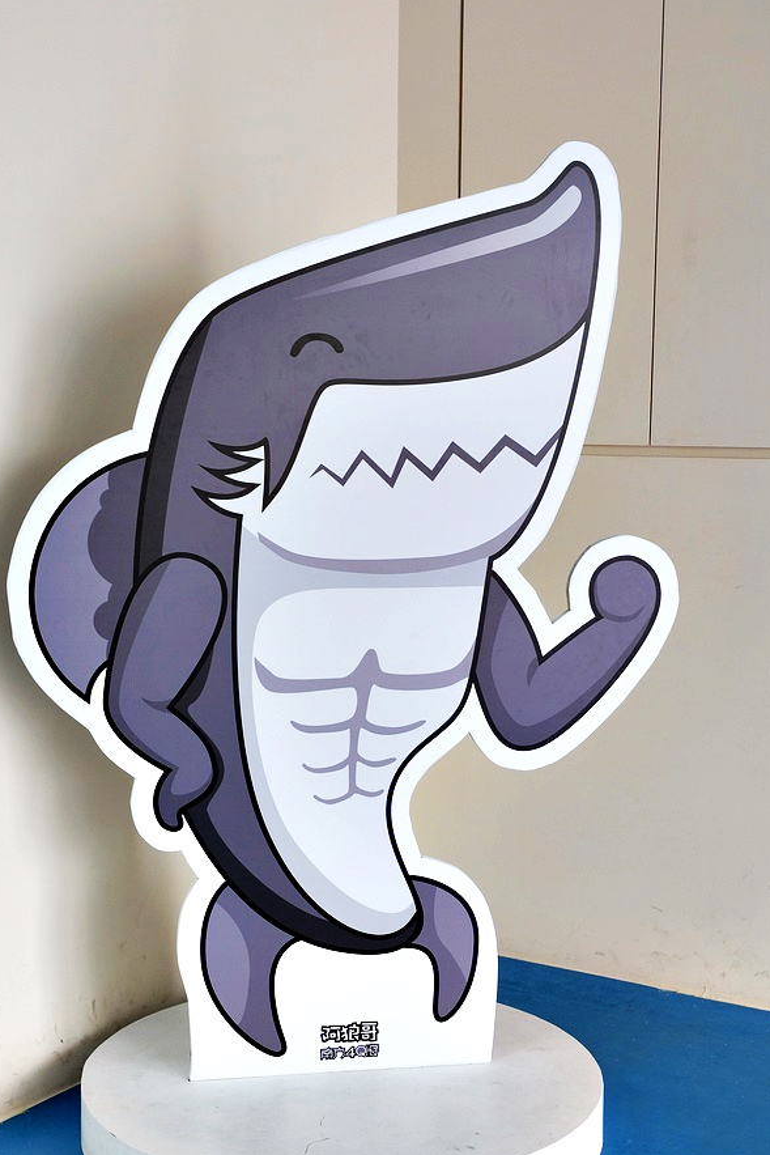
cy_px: 657
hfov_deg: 26.5
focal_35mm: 51
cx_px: 375
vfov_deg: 38.8
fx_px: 1635
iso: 400
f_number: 4.7
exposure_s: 1/25
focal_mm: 29.5
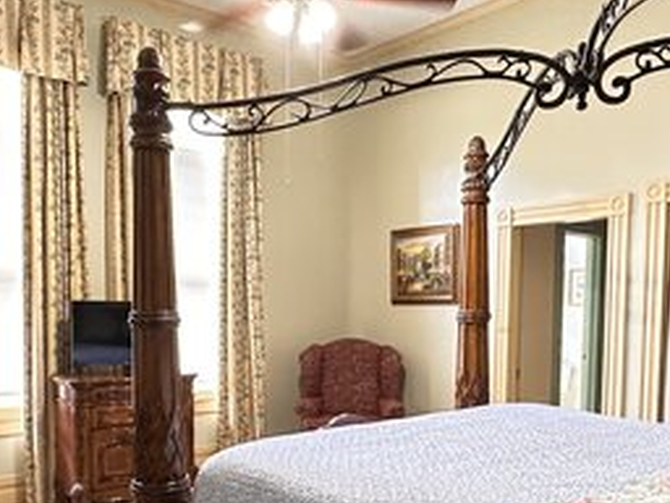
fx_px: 677
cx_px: 335
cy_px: 364
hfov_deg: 52.6
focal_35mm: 35
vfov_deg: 39.8
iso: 1000
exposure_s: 1/60
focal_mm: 2.22
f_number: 2.2
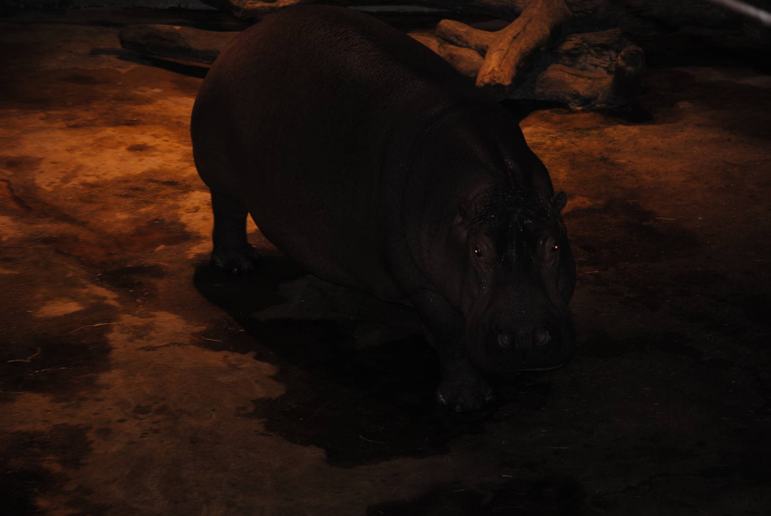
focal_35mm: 130
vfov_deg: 10.6
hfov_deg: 15.8
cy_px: 256
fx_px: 2777
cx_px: 380
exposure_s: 1/60
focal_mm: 85
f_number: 4.5
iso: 200
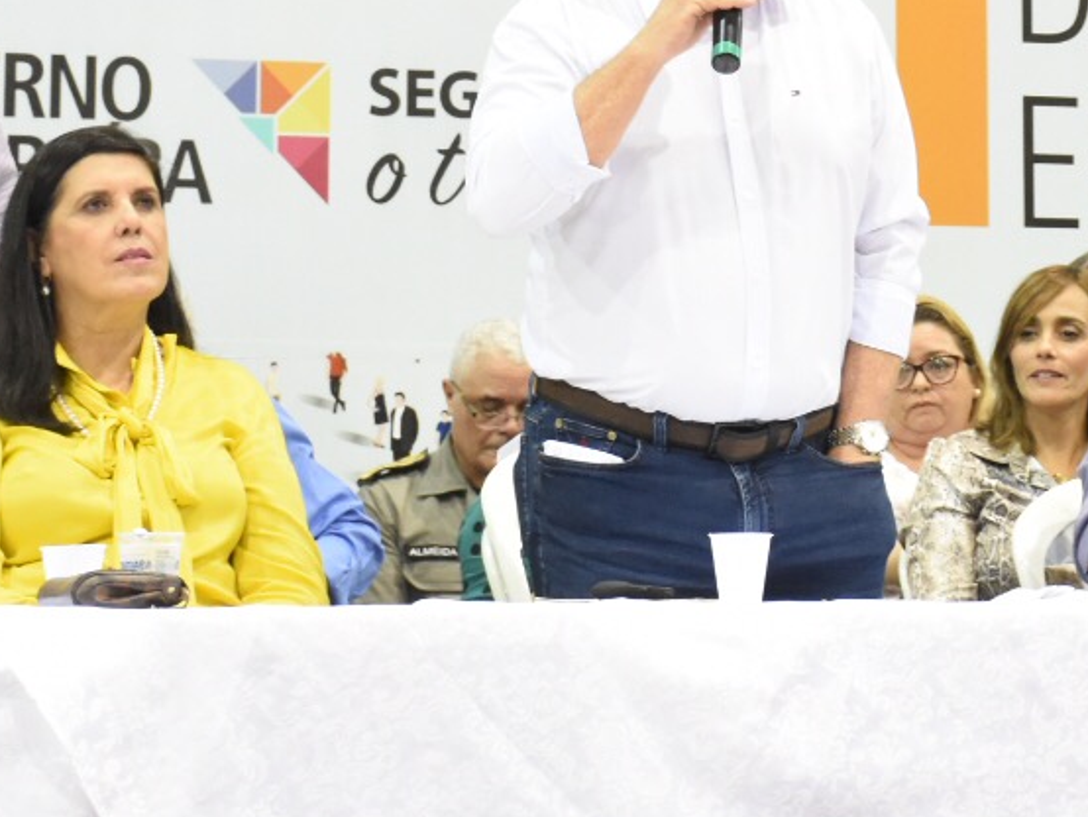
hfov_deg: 11.1
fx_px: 5566
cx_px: 966
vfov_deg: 8.3
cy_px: -175
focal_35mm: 177
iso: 1600
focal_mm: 42
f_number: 5.6
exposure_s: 1/60
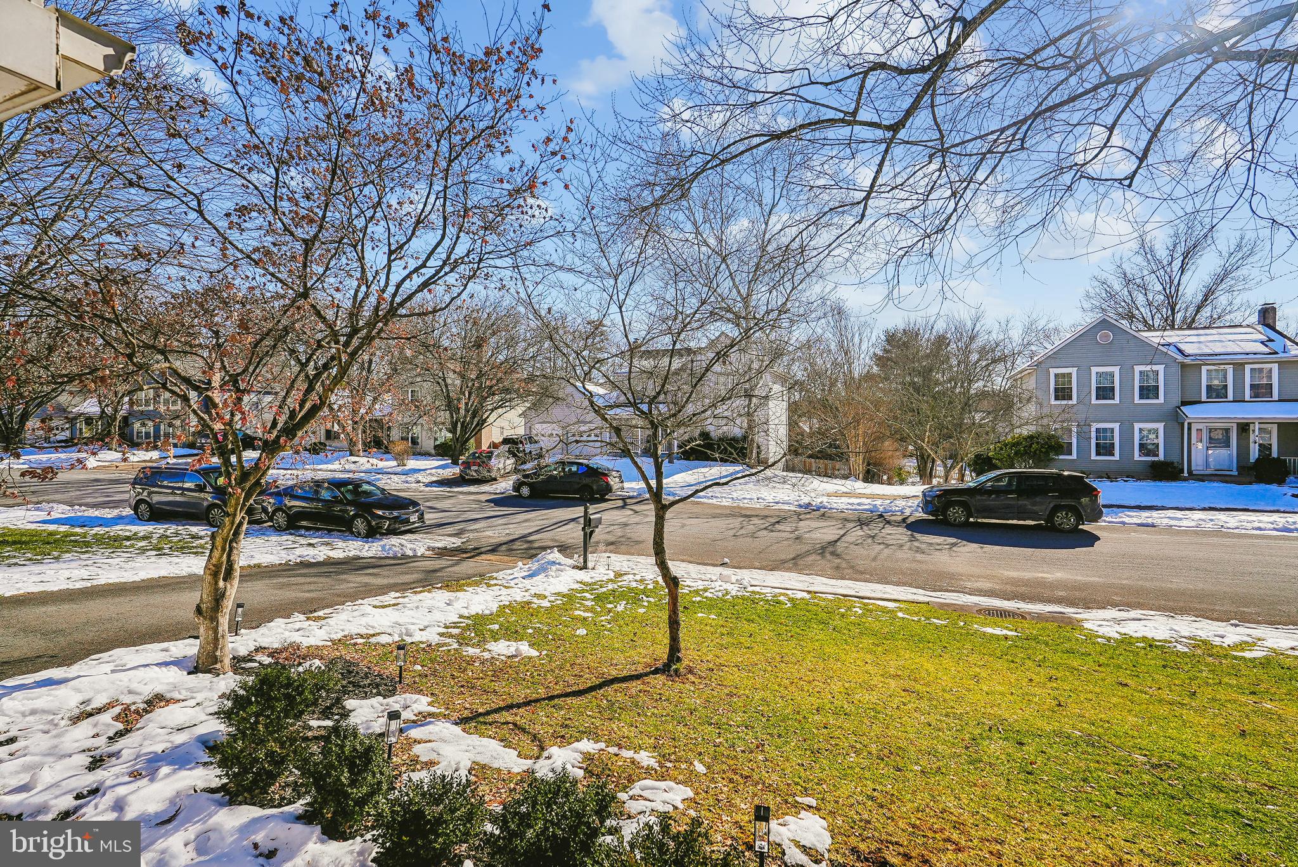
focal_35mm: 16
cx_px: 649
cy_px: 434
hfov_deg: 95.0
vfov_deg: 72.1
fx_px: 595
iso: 80
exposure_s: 1/200
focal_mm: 16.5
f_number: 5
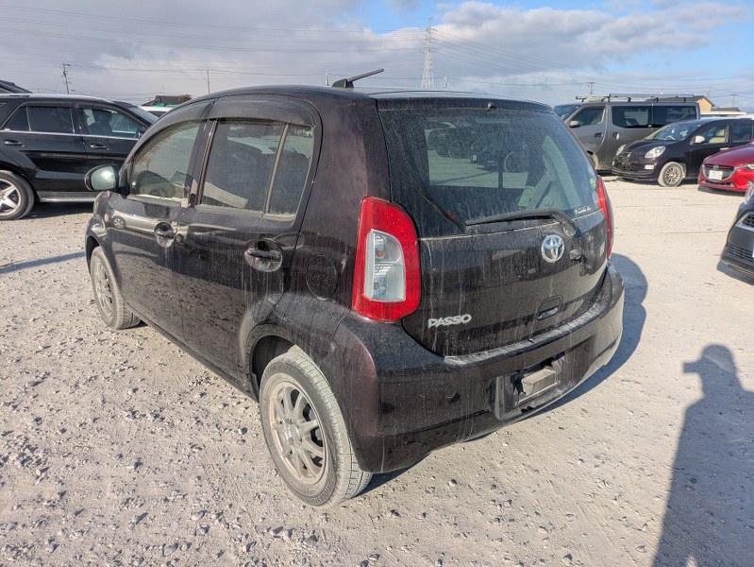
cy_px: 284
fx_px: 545
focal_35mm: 25
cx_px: 377
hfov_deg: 69.4
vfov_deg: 54.9
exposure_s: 1/2092
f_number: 1.89
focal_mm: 5.43
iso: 52
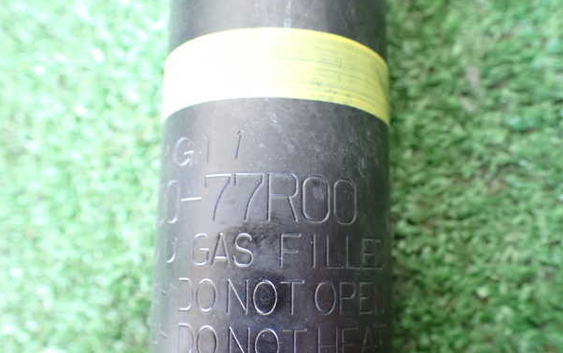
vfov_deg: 39.4
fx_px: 491
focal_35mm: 32
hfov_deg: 59.6
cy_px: 187
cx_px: 281
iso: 1250
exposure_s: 1/30
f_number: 2.3
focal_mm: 5.4
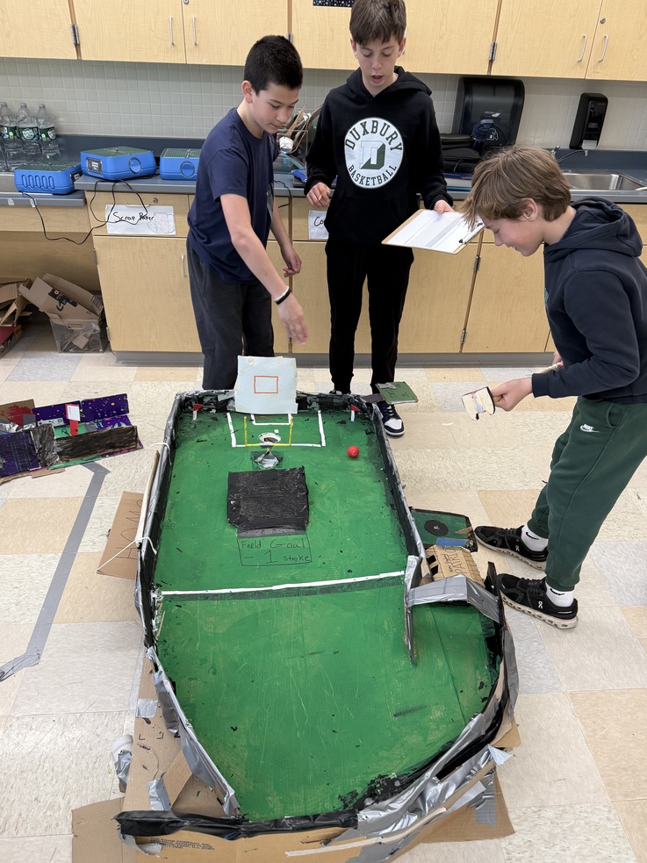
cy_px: 441
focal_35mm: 25
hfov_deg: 54.9
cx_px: 328
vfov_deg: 69.4
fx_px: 623
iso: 160
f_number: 1.78
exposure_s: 1/60
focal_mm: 6.76
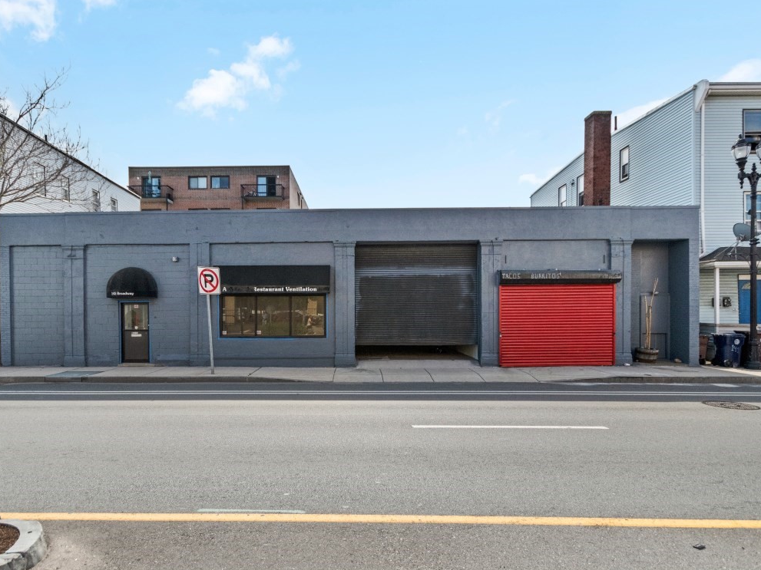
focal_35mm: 19
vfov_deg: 68.7
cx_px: 351
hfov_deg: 84.5
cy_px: 293
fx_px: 418
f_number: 4
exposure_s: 1/8000
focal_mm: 11.5
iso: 800
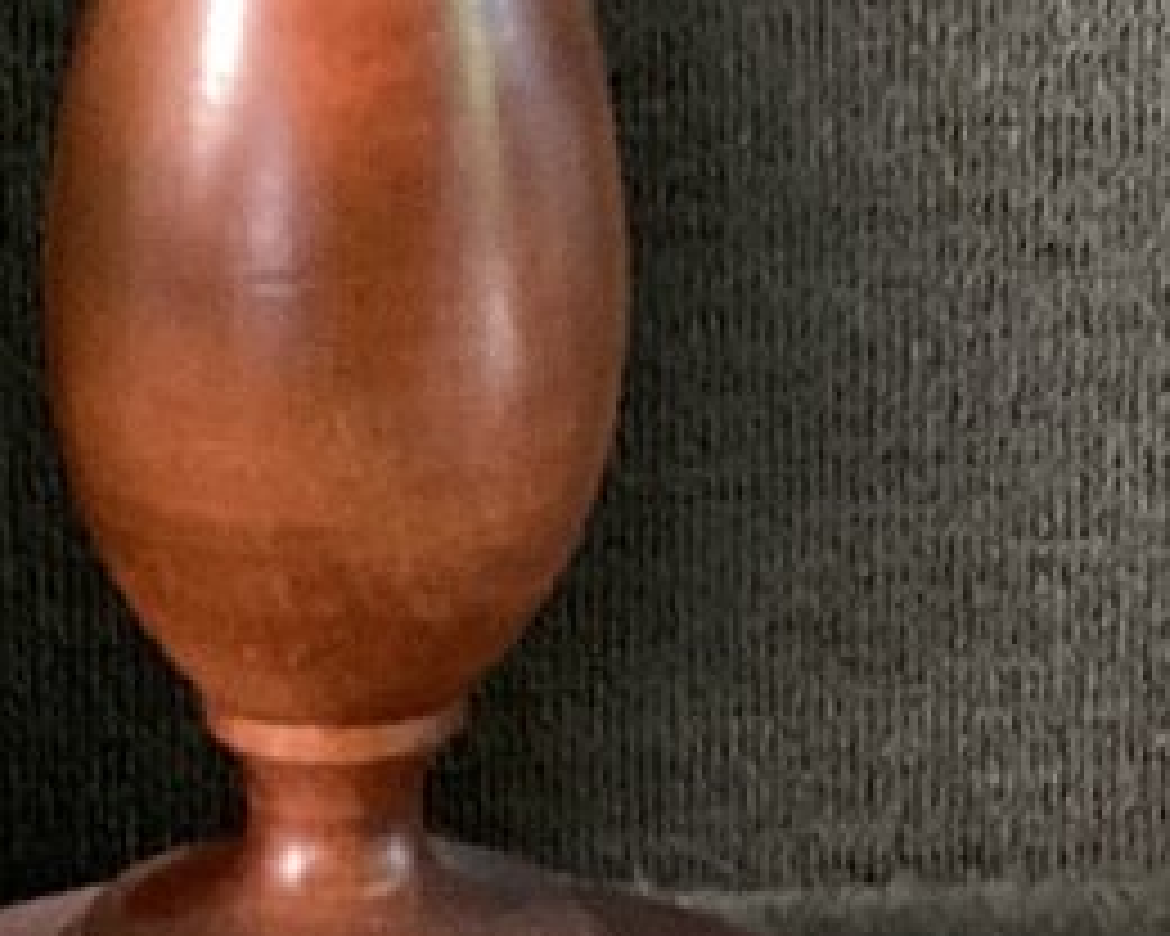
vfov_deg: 8.7
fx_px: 6094
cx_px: 623
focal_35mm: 176
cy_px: -187
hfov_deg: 11.0
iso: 250
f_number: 2.4
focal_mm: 3.3
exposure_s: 1/60
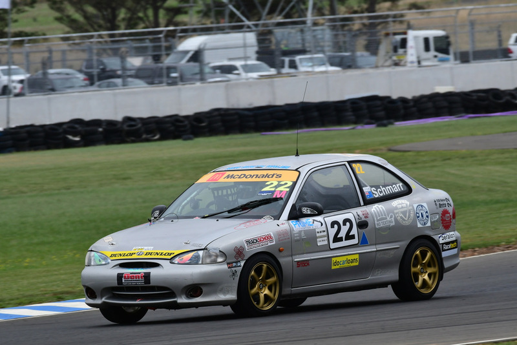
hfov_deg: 4.0
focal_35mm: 510
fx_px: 7326
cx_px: 258
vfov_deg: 2.7
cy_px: 172
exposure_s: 1/640
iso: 640
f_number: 13
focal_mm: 340
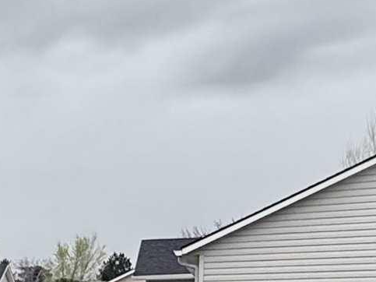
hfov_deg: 17.3
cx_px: -329
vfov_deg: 15.6
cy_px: 387
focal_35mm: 89
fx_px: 966
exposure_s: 1/1087
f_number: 2.2
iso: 50
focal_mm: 2.22
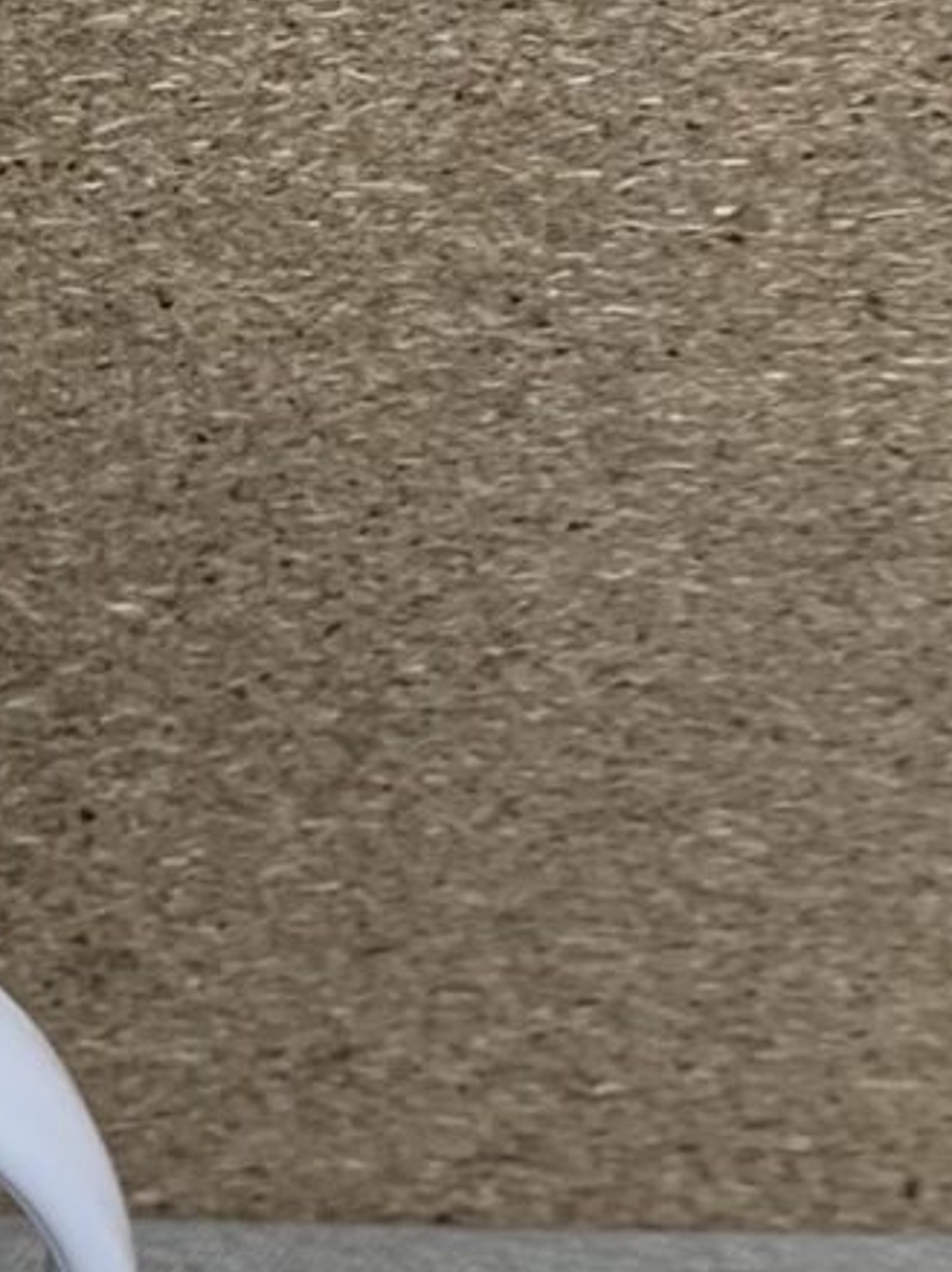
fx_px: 5579
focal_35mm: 152
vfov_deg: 13.0
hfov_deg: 9.0
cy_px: 415
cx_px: -1149
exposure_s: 1/100
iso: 32
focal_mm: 4.25
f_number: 1.8
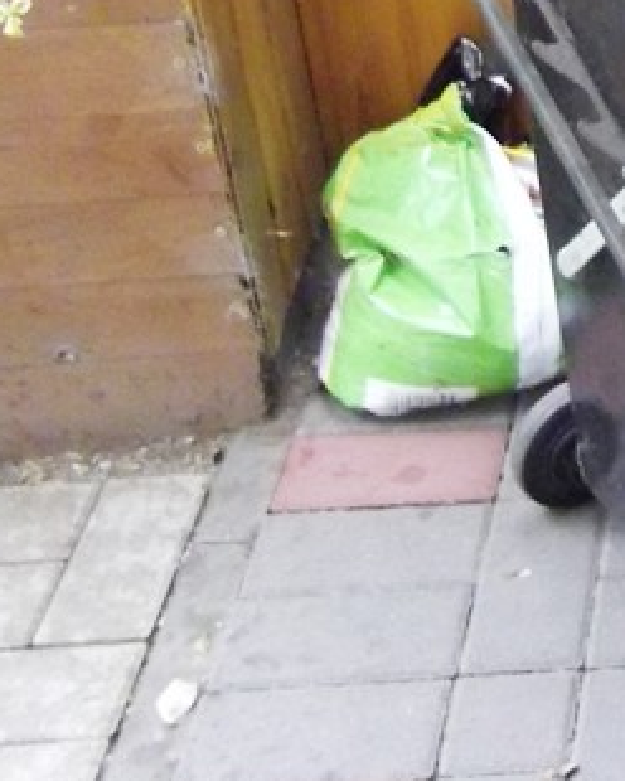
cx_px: 1116
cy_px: -128
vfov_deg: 20.7
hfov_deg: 15.3
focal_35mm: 87
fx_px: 2012
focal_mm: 4.9
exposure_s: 1/50
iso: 603
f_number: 3.2
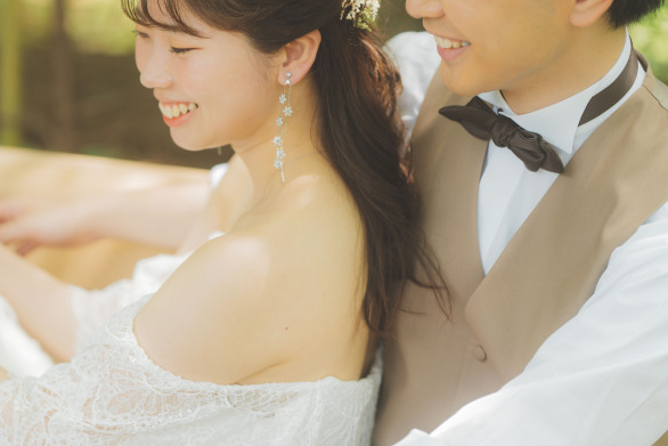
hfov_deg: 17.6
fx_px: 2153
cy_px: 165
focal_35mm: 116
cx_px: 238
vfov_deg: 11.8
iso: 200
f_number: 2
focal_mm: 85
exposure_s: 1/800
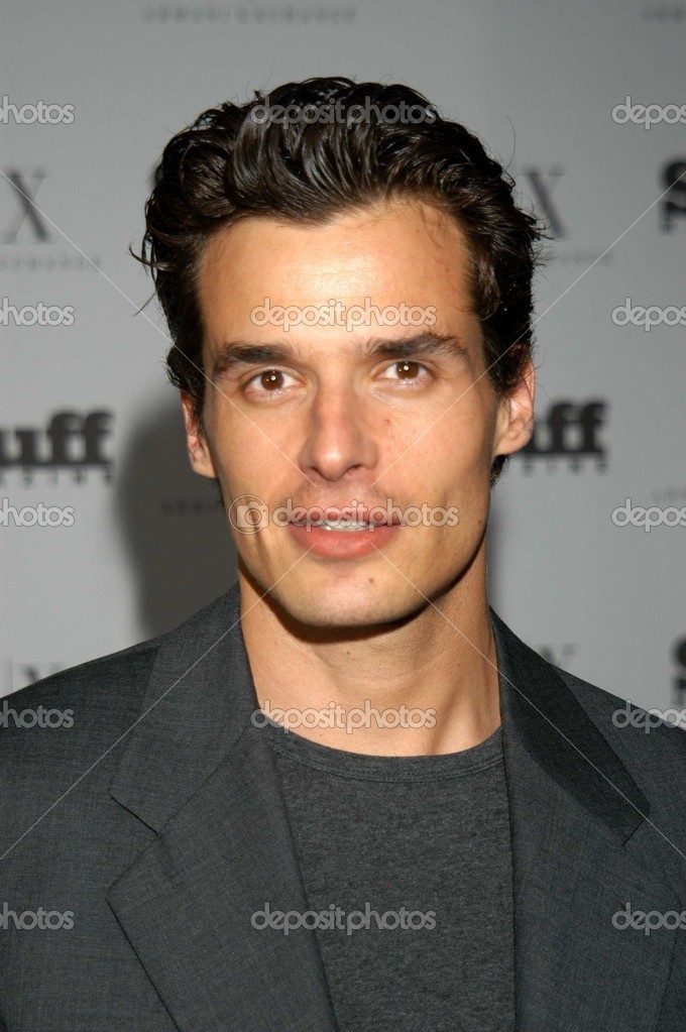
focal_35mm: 120
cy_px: 516
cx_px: 343
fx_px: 3437
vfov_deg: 17.1
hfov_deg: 11.4
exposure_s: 1/180
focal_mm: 80
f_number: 5.6
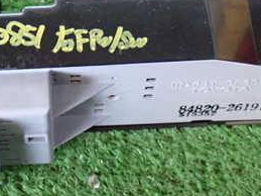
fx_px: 769
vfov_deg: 14.5
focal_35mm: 102
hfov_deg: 19.2
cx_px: 71
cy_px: 70
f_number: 2.9
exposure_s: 1/40
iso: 640
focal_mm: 7.84
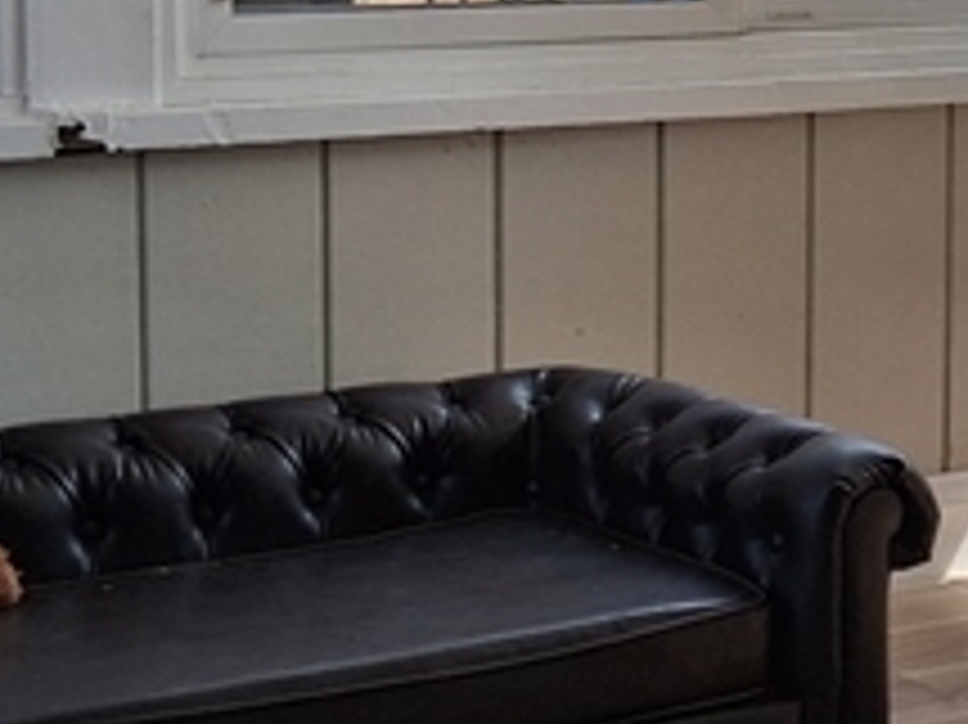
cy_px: 126
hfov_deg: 15.0
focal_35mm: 124
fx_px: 3466
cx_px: 1337
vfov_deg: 11.9
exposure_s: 1/185
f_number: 1.8
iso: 25
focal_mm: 3.98
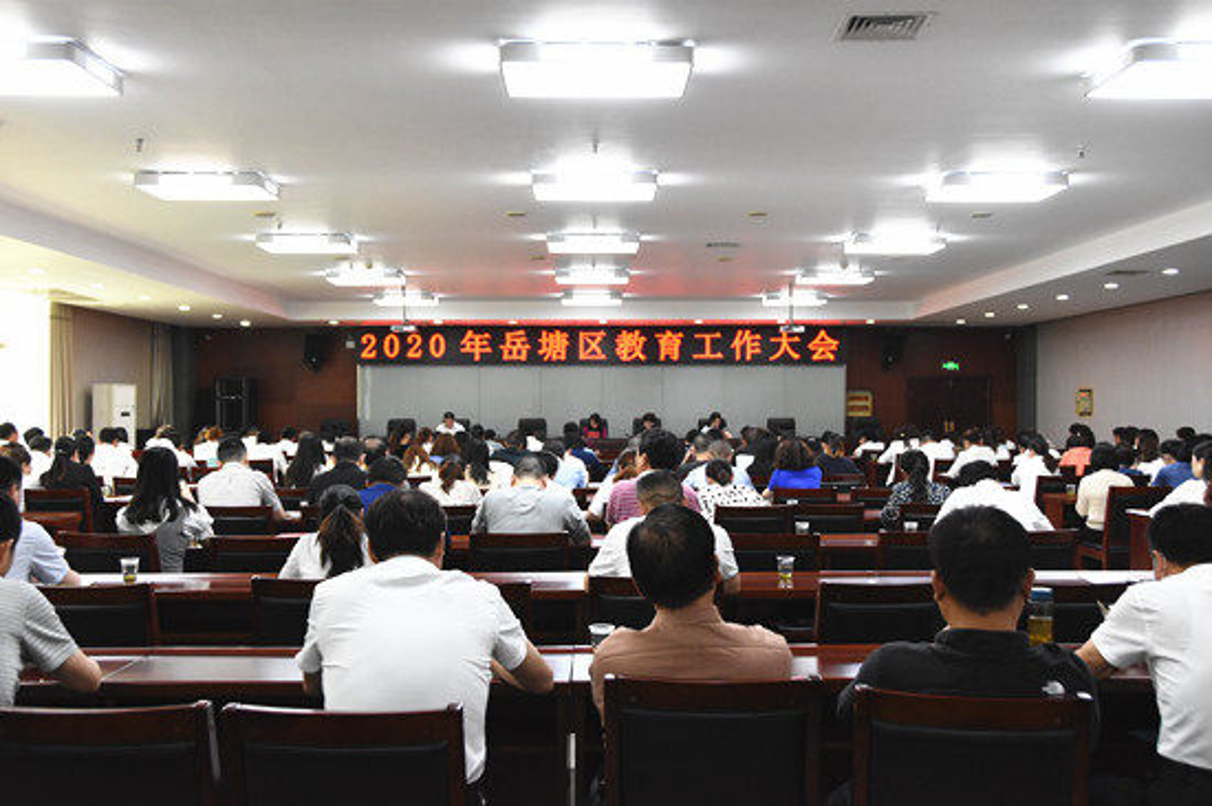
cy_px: 403
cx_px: 606
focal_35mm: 36
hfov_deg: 53.2
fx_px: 1211
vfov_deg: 36.8
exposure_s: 1/80
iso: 2500
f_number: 4.5
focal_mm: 24
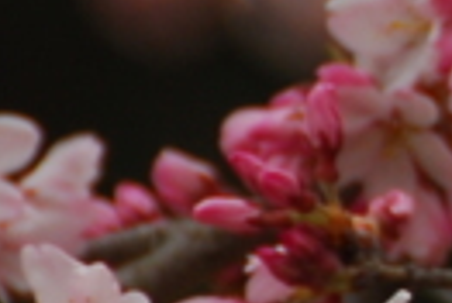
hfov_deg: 0.9
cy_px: -112
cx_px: 1401
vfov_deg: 0.6
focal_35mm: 2340
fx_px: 29447
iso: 125
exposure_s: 1/60
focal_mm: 200
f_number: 5.6
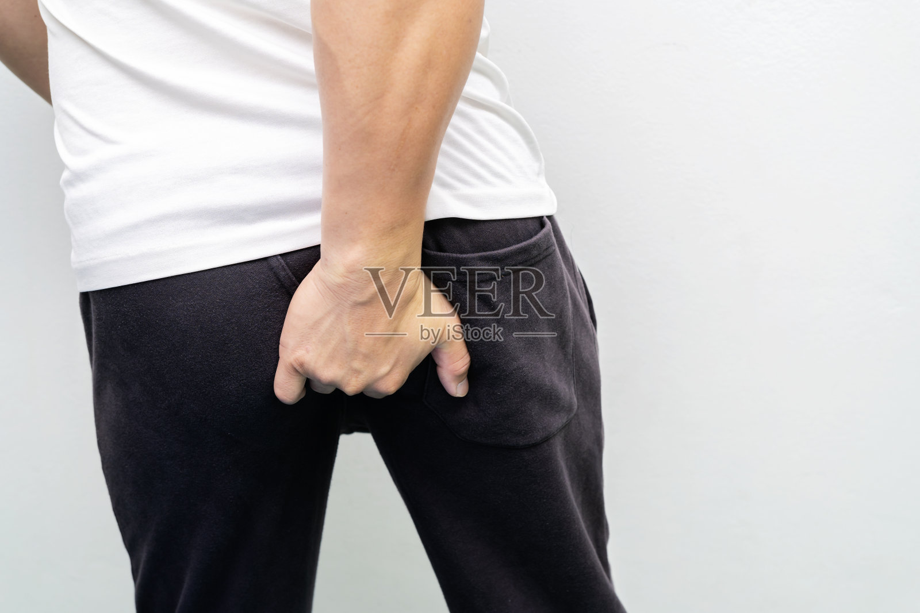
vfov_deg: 29.9
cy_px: 306
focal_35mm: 45
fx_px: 1150
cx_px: 460
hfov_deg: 43.6
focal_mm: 45
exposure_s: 1/100
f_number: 5.6
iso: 200
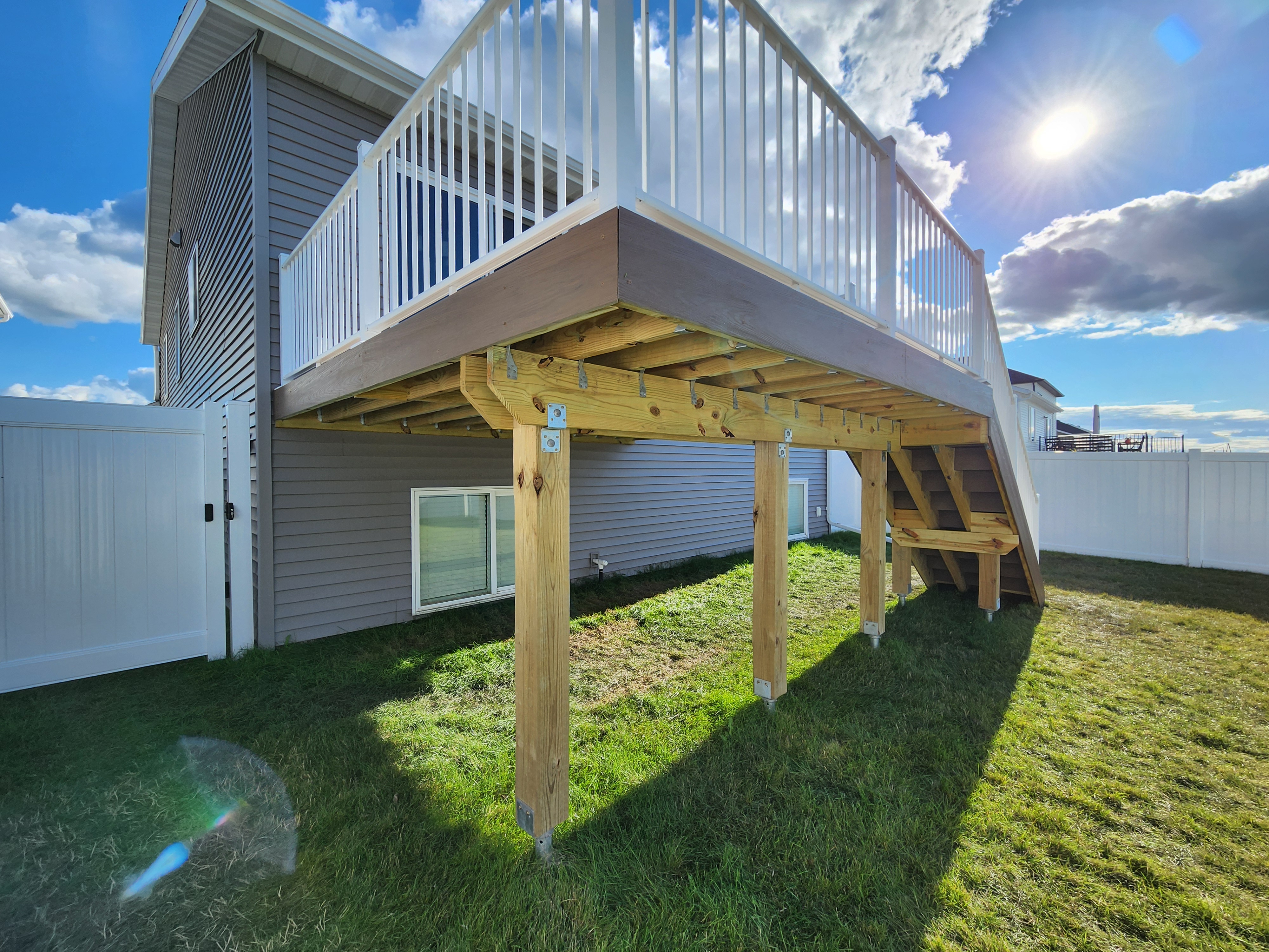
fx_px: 477
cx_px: 634
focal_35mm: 13
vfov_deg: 89.9
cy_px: 476
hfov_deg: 106.2
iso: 50
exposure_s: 1/1946
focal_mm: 2.2
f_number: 2.2
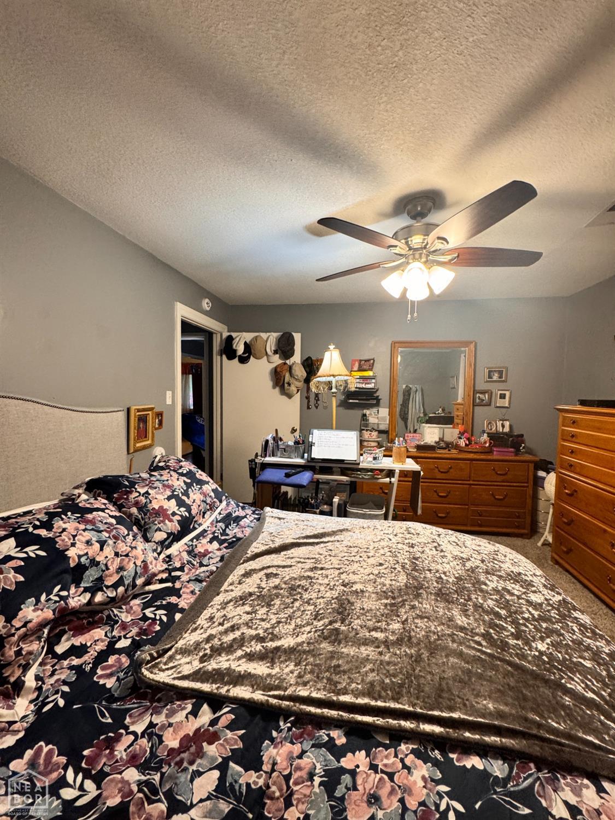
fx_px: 332
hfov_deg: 85.7
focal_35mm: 14
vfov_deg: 102.1
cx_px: 308
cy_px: 410
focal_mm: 2.22
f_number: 2.2
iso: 250
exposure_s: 1/60
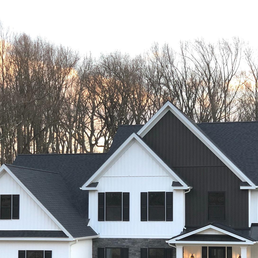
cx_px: 148
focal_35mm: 86
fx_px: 725
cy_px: 180
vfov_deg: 20.1
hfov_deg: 20.2
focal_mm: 6
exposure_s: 1/60
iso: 25
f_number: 2.4
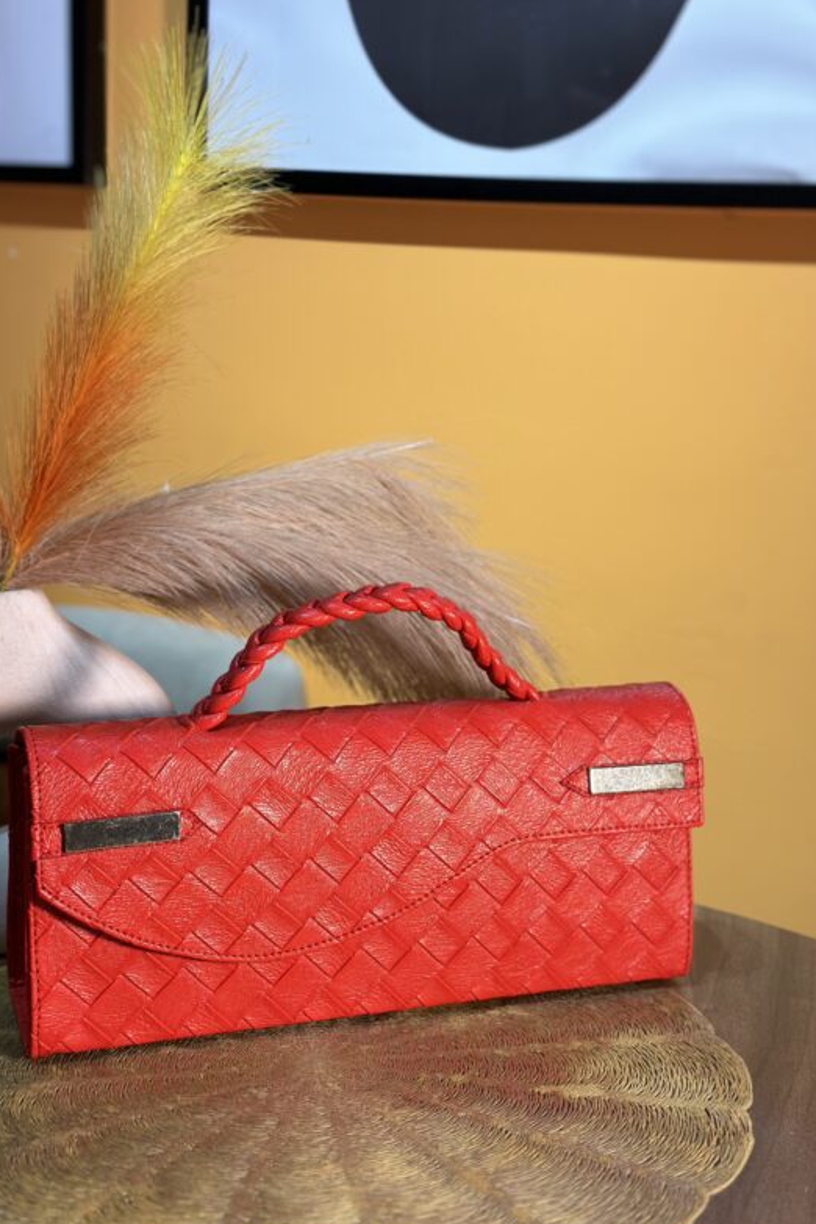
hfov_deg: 26.5
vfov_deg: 38.9
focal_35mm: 51
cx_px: 411
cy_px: 617
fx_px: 1734
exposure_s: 1/105
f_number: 1.78
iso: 80
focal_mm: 6.86
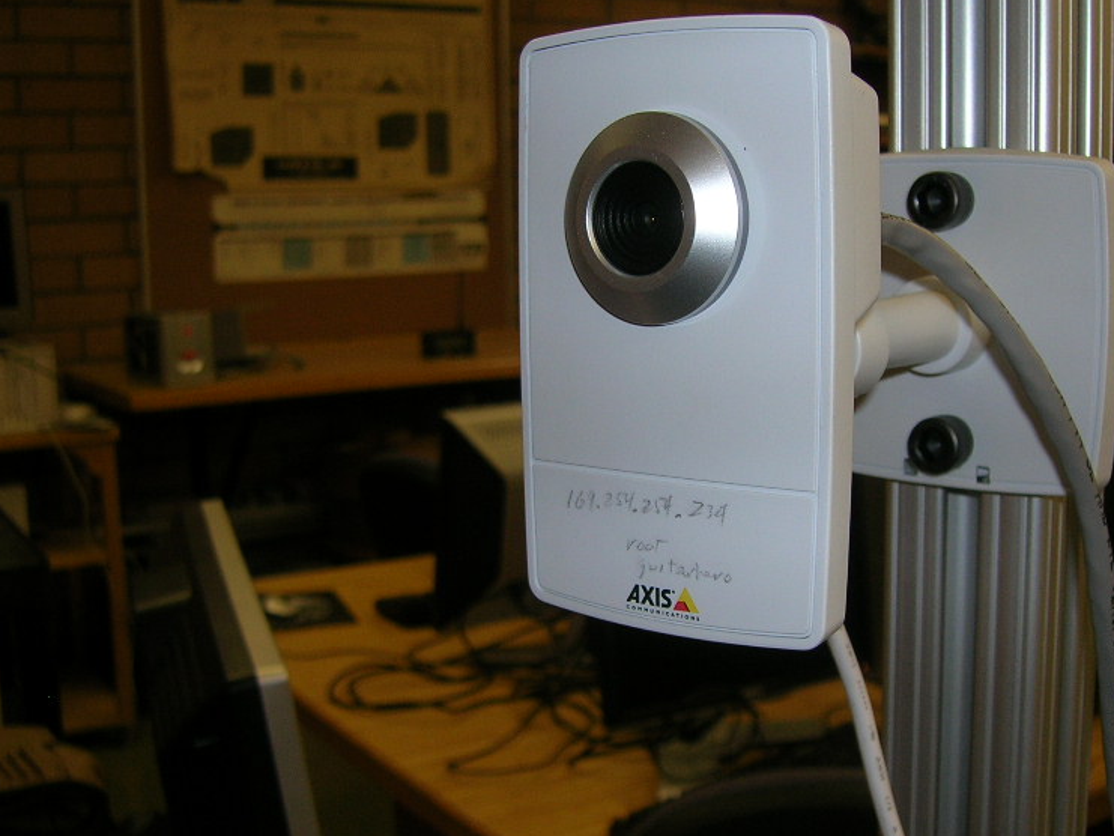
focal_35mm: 47
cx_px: 625
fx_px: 1513
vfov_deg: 30.9
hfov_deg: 40.4
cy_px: 430
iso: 50
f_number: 2.9
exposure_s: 1/60.1
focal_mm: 5.7
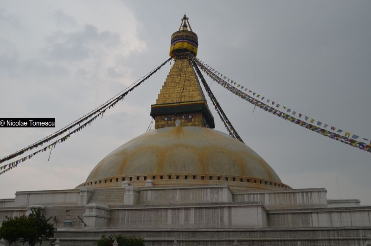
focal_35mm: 36
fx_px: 370
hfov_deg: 53.2
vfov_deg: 36.7
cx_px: 186
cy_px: 123
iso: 250
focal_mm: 24
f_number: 5.6
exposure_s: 1/125
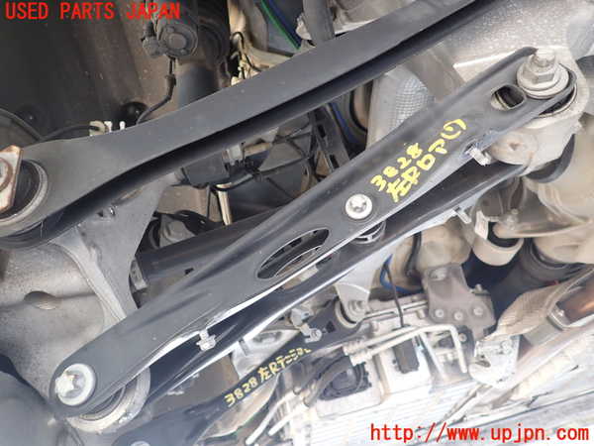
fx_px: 429
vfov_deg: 54.9
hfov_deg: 69.4
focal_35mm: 25
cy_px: 223
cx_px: 297
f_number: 2
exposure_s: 1/60
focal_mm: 4.5
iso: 160
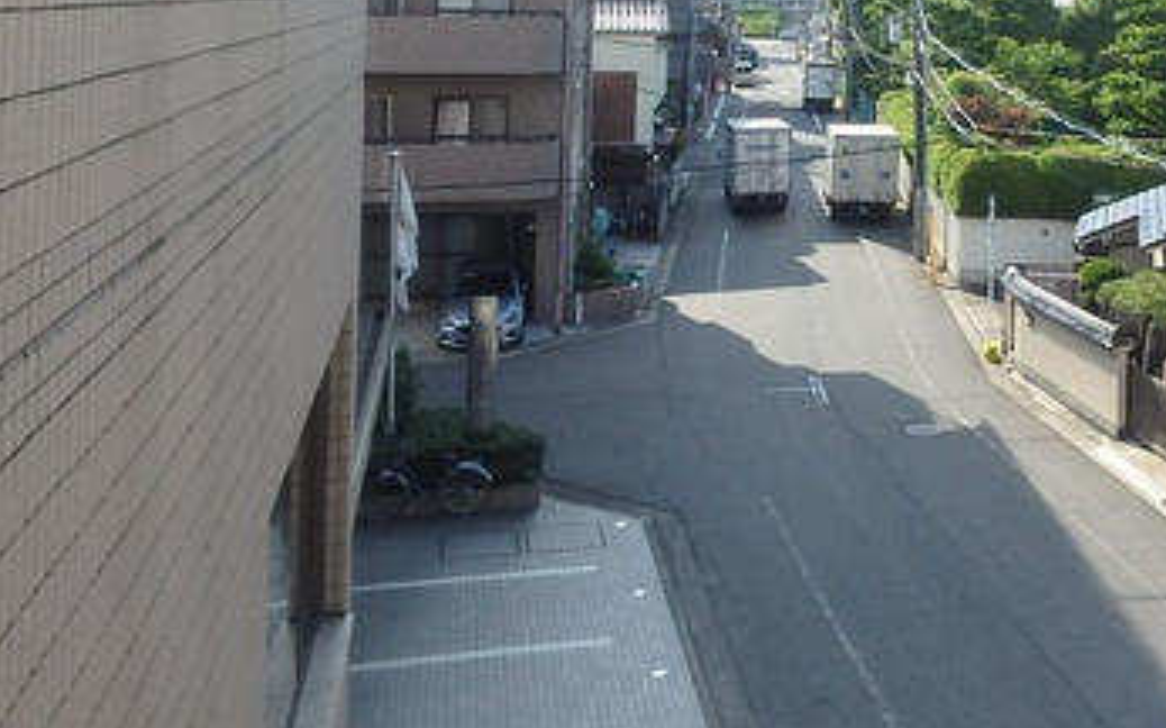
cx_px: 1146
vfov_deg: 26.8
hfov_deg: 39.5
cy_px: -25
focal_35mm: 45
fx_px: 1430
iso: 125
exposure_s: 1/500
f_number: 3.5
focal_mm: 3.7
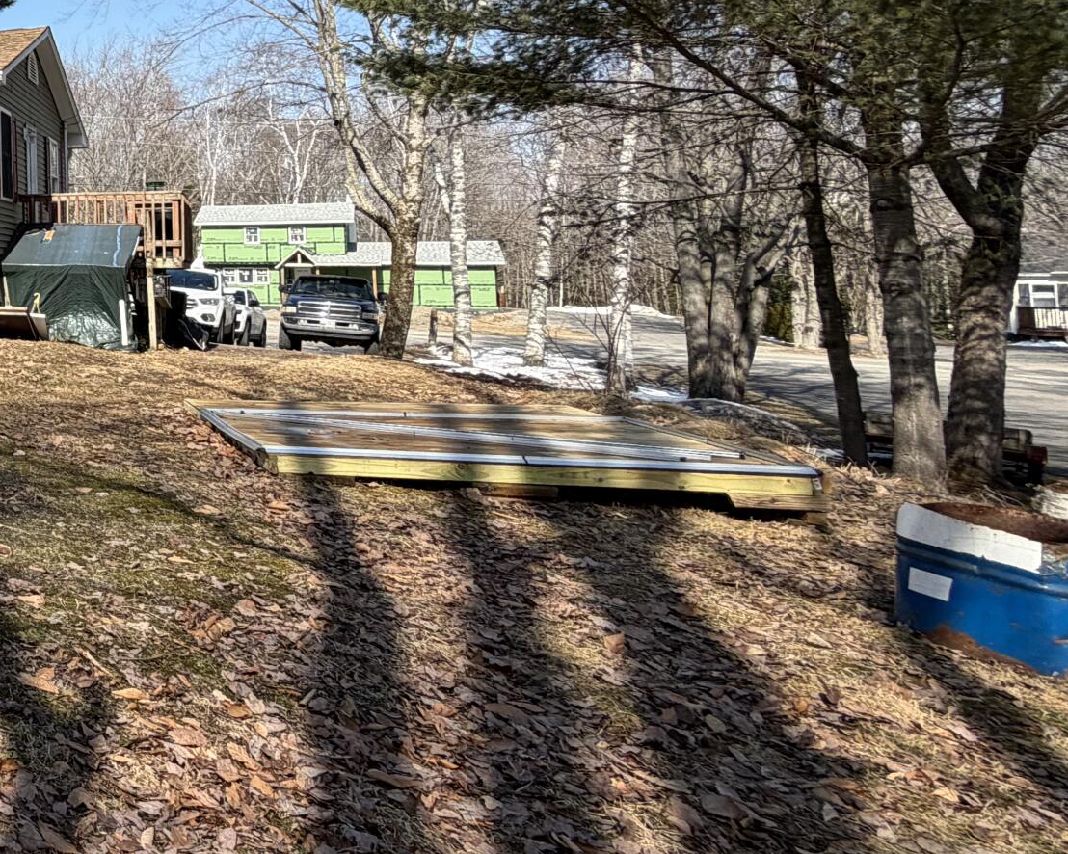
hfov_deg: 34.2
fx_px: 1169
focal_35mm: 37
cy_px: 184
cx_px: -336
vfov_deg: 38.8
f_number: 2.2
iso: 32
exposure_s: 1/770
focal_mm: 2.22
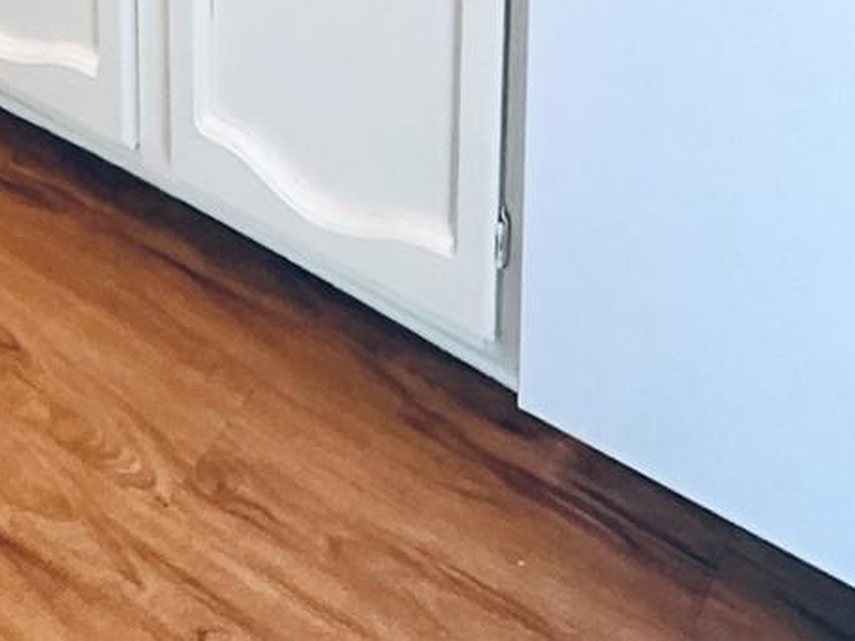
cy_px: -801
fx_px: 1556
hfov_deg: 30.6
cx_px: 536
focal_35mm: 63
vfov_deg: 15.6
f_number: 2.2
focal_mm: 2.22
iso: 320
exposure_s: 1/60
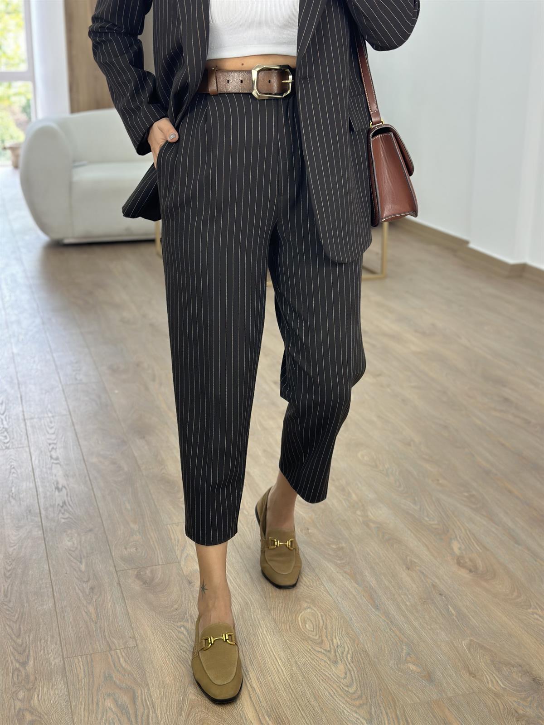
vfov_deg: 39.7
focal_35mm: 48
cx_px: 272
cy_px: 362
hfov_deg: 30.3
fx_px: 1006
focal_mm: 6.86
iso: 80
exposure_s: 1/100
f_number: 1.78
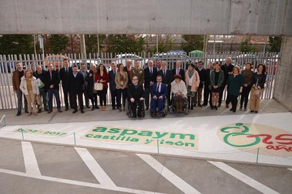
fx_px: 219
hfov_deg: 67.5
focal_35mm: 27
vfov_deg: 47.7
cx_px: 146
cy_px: 97
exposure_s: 1/250
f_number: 5.6
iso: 100
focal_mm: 18
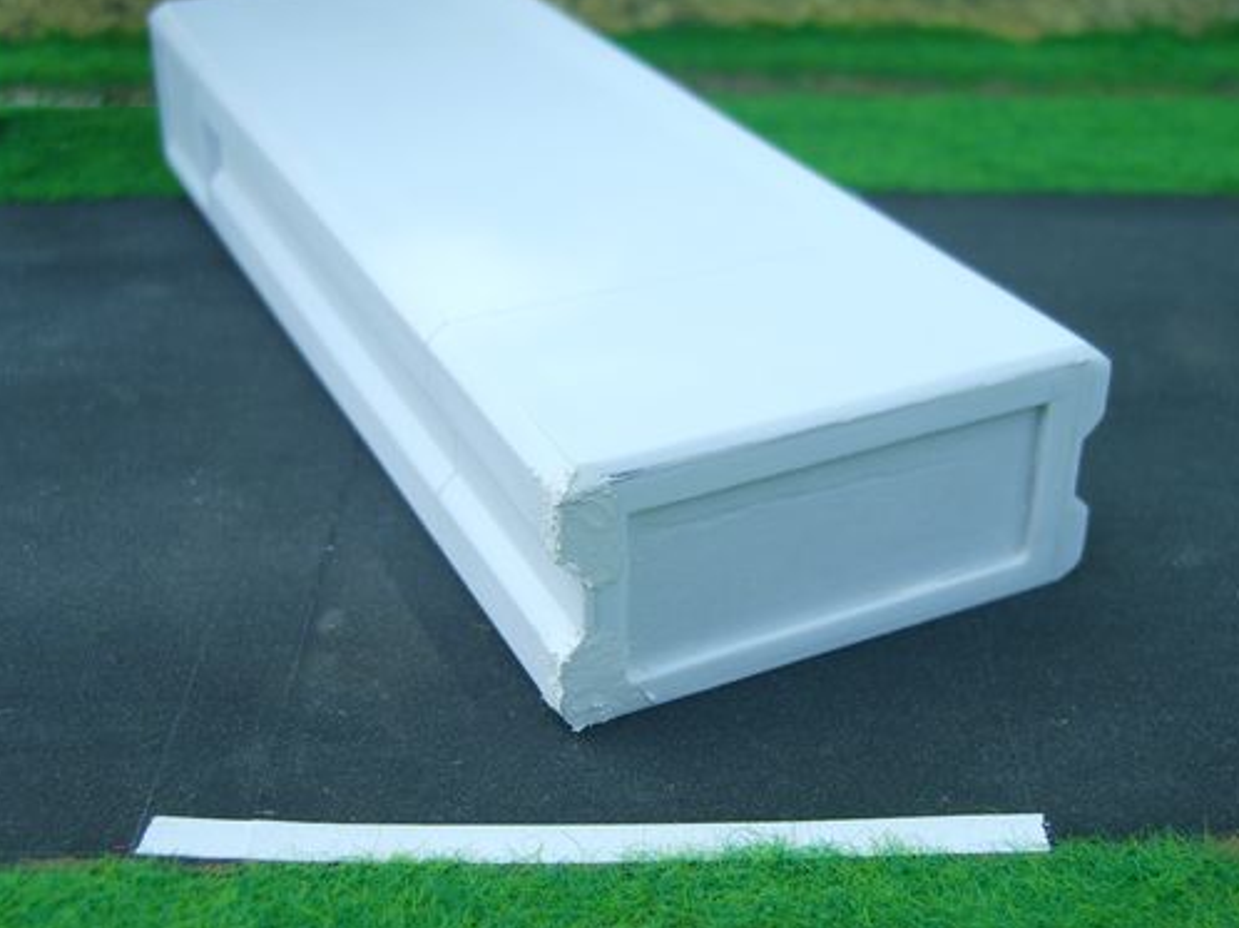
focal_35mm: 45
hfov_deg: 42.1
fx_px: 1610
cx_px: 657
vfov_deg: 32.1
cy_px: 505
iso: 50
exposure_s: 1/350
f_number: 2.8
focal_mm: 7.4
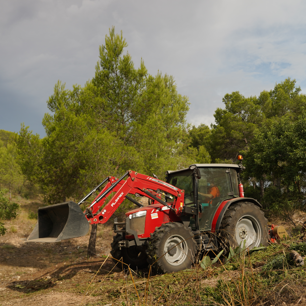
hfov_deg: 42.5
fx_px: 390
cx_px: 190
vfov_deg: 42.8
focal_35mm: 39
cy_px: 151
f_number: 4
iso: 160
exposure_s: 1/100
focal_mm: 30
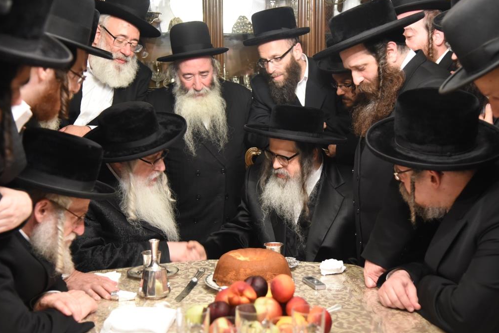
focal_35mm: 56
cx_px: 249
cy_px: 165
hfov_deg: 35.6
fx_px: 776
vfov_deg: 24.2
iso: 4000
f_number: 4
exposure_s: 1/50
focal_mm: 55
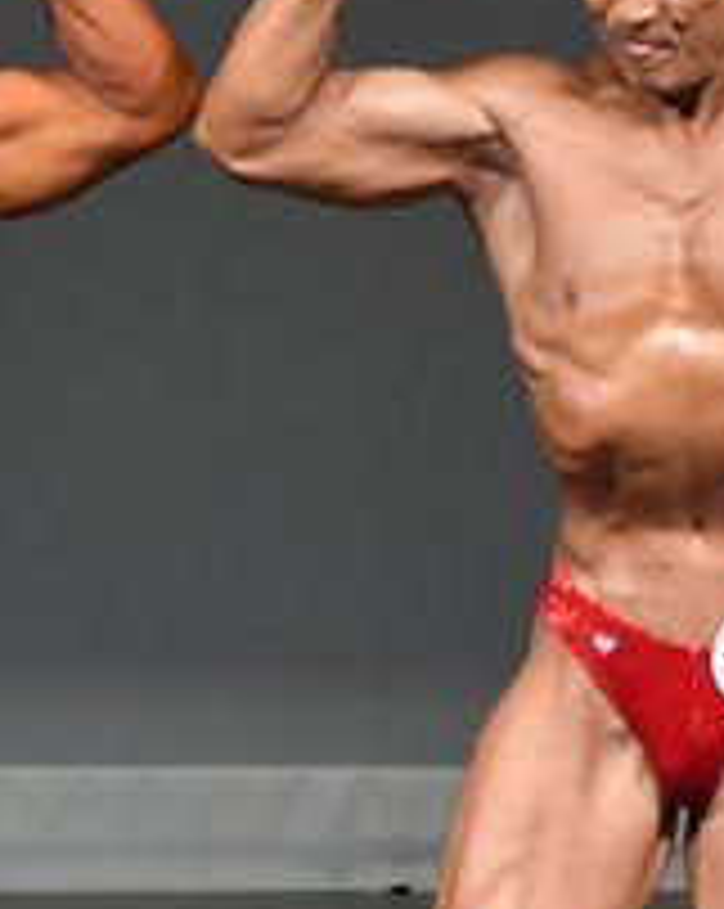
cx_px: 155
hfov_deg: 1.4
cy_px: 770
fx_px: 30496
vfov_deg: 1.7
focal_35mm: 1136
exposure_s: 1/400
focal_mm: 210
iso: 4000
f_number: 5.6
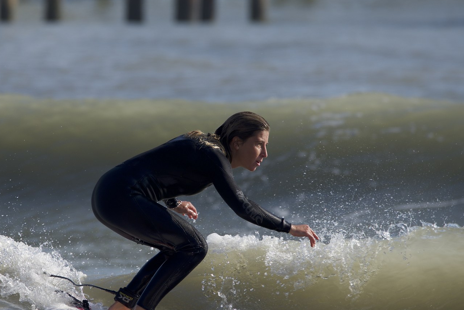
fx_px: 12057
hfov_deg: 2.2
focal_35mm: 935
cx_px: 197
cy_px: 183
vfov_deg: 1.5
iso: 125
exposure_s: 1/640
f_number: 8
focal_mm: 500
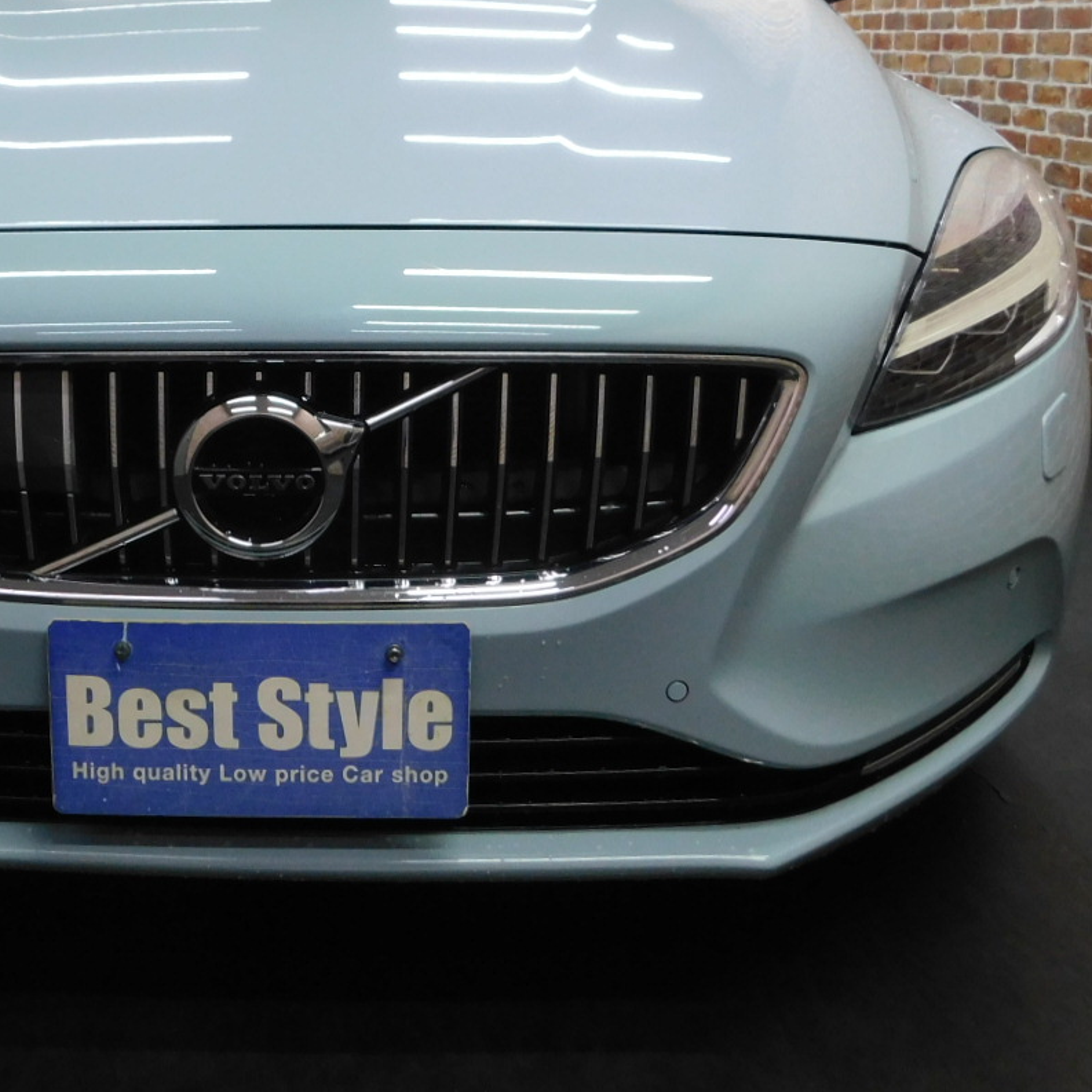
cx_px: 284
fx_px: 1463
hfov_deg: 39.9
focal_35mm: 41
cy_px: 289
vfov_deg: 39.9
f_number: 3
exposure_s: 1/30
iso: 250
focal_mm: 4
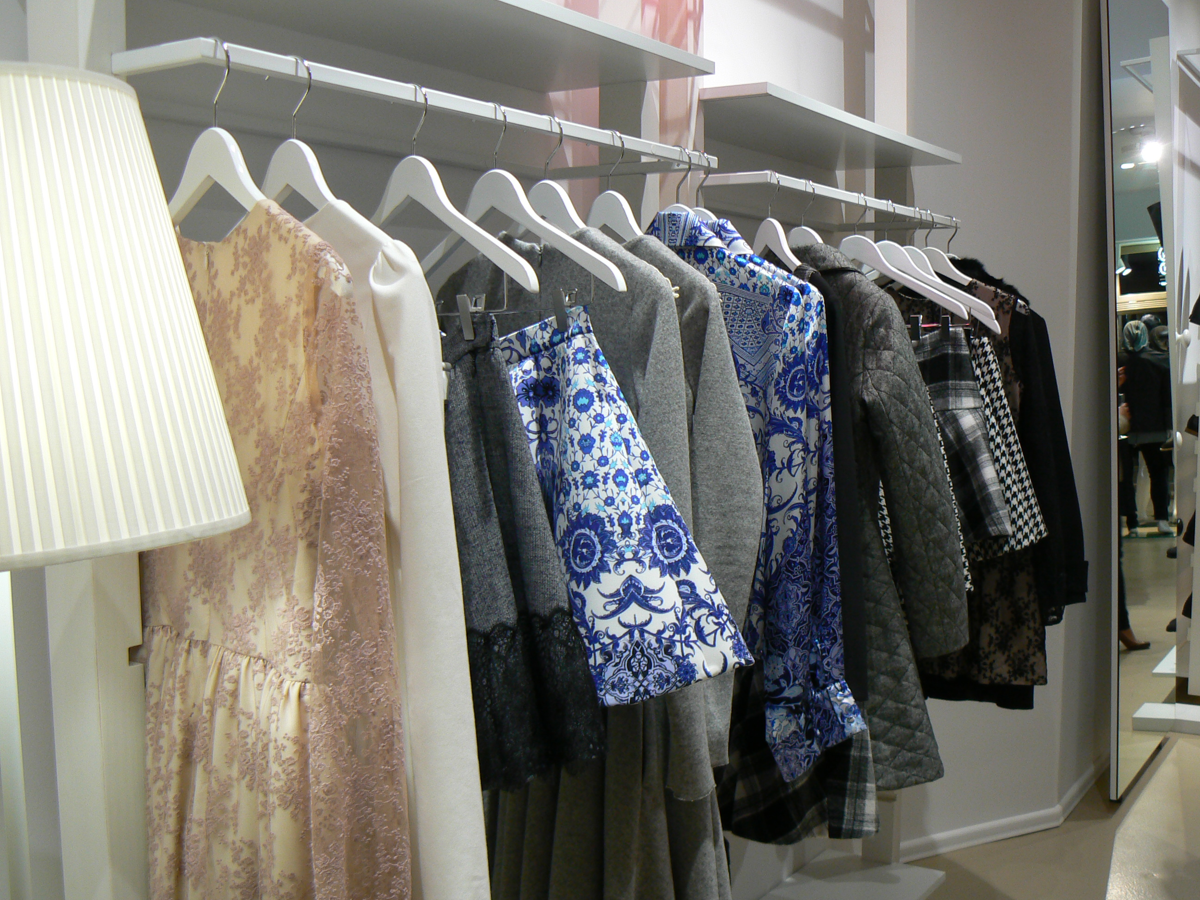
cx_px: 621
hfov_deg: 47.8
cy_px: 476
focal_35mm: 39
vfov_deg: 36.8
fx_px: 1352
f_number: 2.8
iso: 80
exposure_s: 1/30
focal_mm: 6
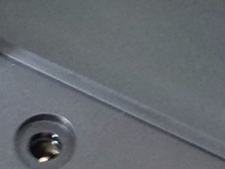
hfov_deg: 4.7
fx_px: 2689
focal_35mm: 414
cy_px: 70
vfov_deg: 3.6
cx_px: -222
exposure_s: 1/30
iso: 3200
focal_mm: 43
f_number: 3.5
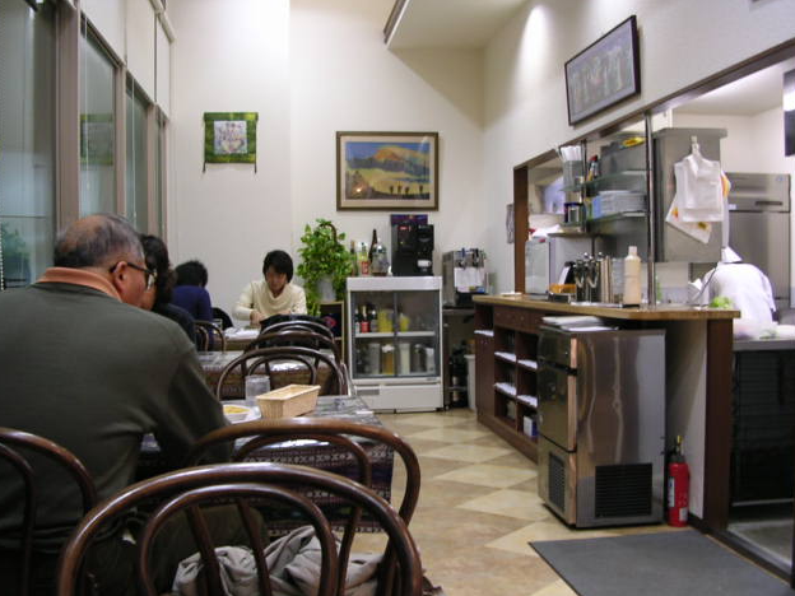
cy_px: 303
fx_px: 896
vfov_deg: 36.8
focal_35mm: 39
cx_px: 392
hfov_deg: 47.9
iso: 100
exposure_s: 1/5.8
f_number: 2.8
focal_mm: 5.8
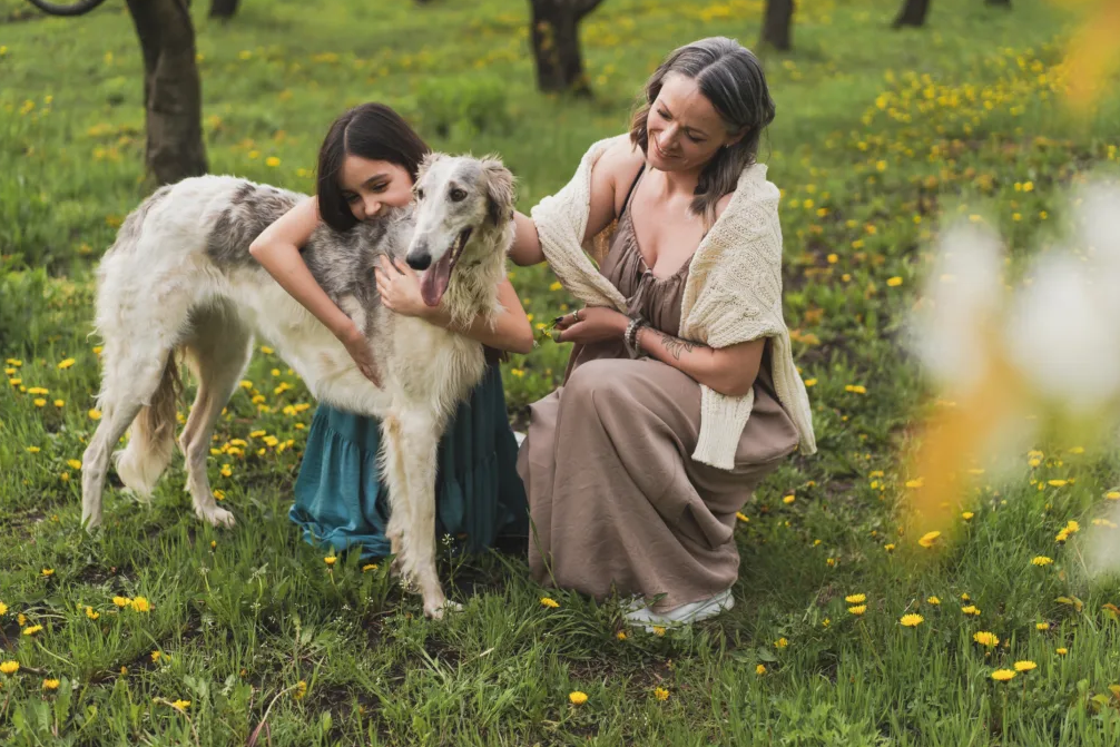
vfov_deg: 24.2
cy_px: 377
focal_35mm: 56
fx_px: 1742
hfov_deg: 35.6
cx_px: 556
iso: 250
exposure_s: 1/1600
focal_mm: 55
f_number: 2
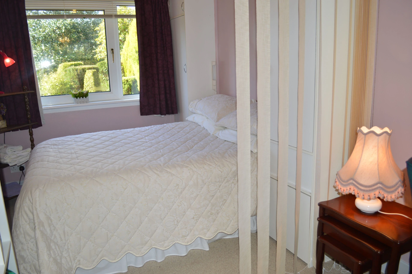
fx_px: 309
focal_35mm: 27
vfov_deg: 47.8
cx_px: 206
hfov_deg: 67.4
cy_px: 137
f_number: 3.5
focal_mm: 18
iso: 100
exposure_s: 1/60
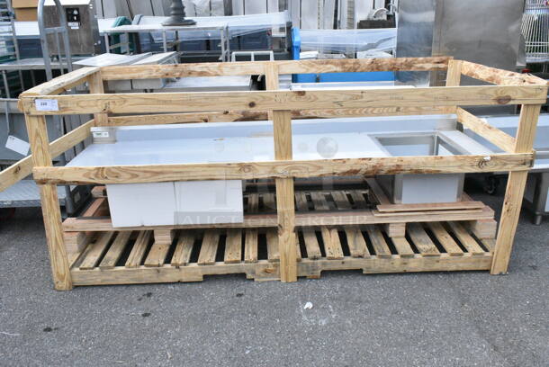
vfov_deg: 40.1
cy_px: 184
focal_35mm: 33
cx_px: 274
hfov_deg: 57.2
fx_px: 504
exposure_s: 1/1000
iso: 6400
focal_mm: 22
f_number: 16
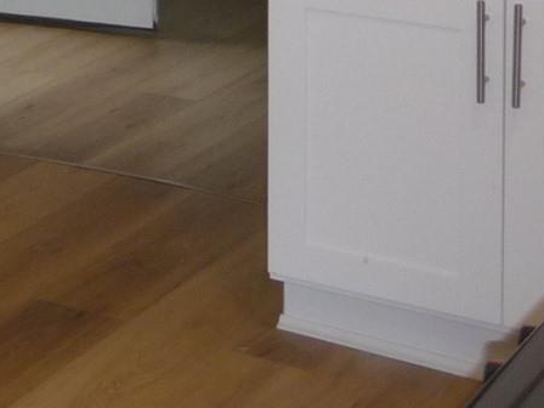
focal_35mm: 128
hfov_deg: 13.9
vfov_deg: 10.7
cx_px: -390
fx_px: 2012
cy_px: -369
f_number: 3.3
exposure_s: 1/30
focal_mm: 4.7
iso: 160
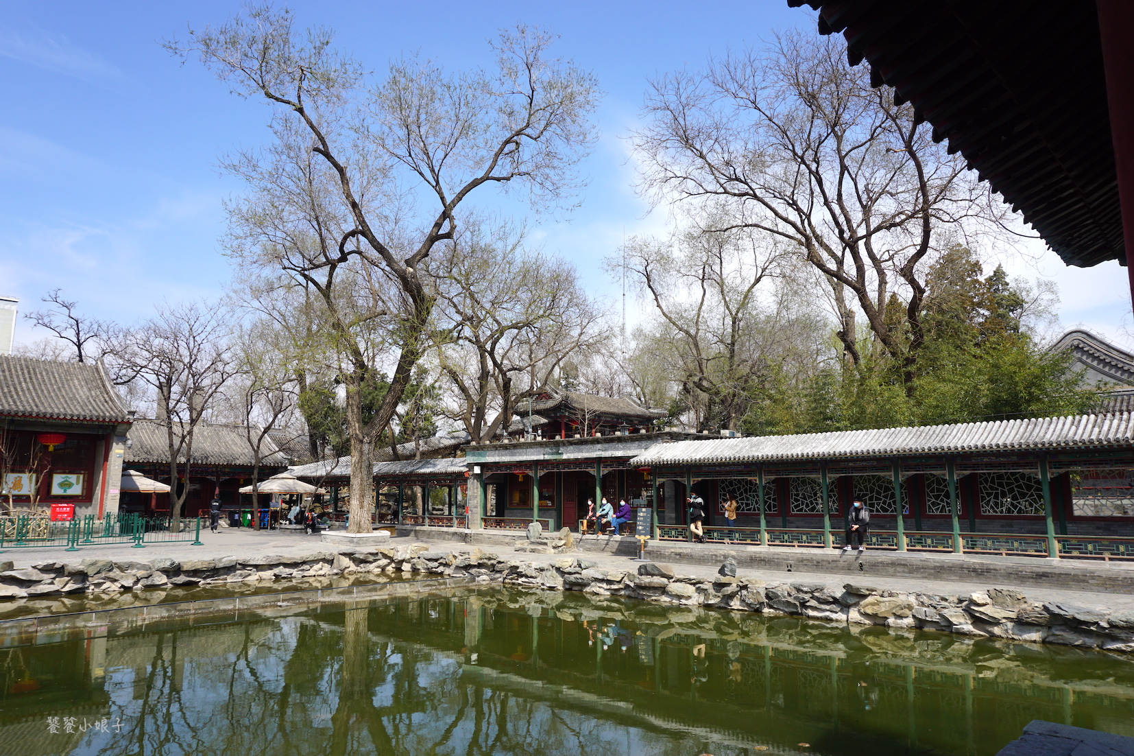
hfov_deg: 73.8
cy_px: 378
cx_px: 567
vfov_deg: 53.1
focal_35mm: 24
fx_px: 756
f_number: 11
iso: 100
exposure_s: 1/125
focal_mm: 16
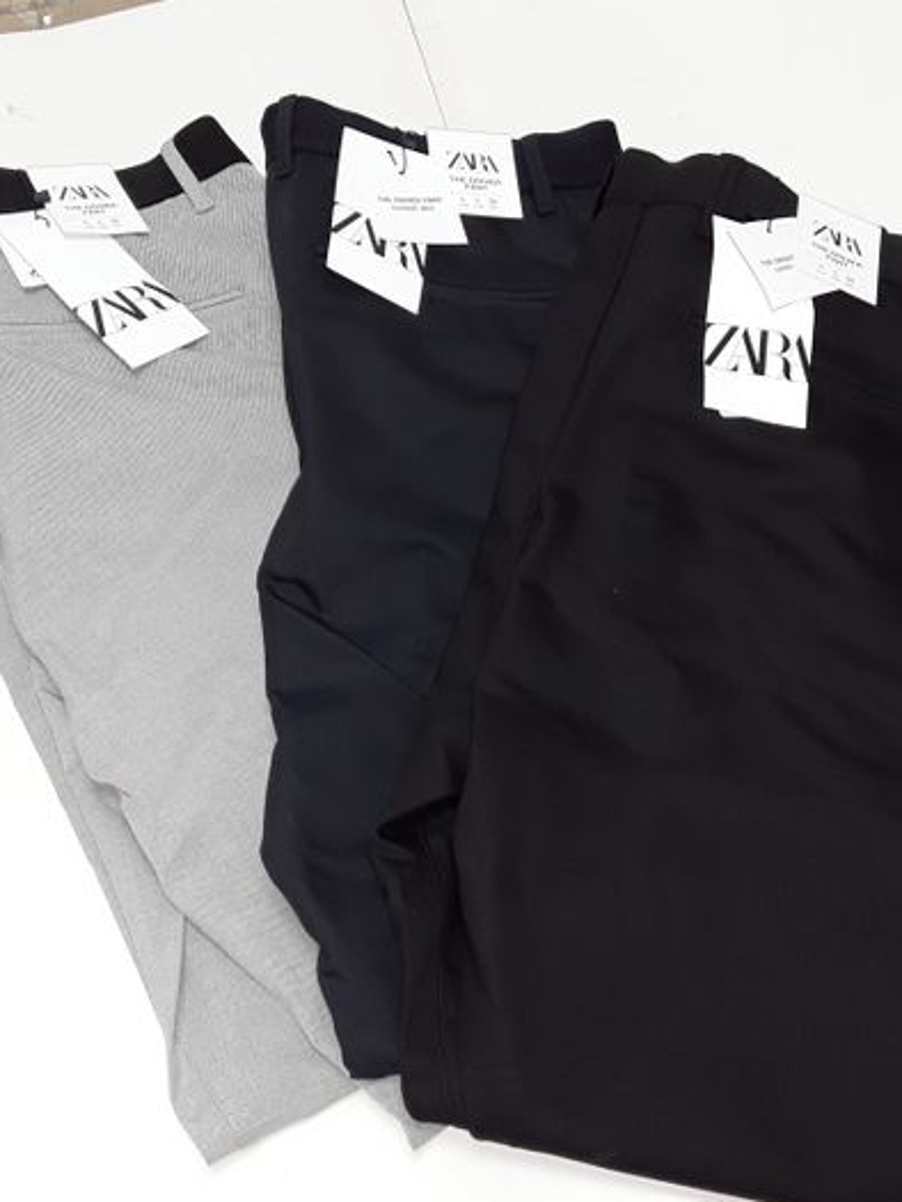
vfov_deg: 50.1
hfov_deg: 38.7
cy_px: 616
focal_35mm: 37
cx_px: 485
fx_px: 1285
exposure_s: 1/33
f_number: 1.9
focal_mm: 2.91
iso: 50
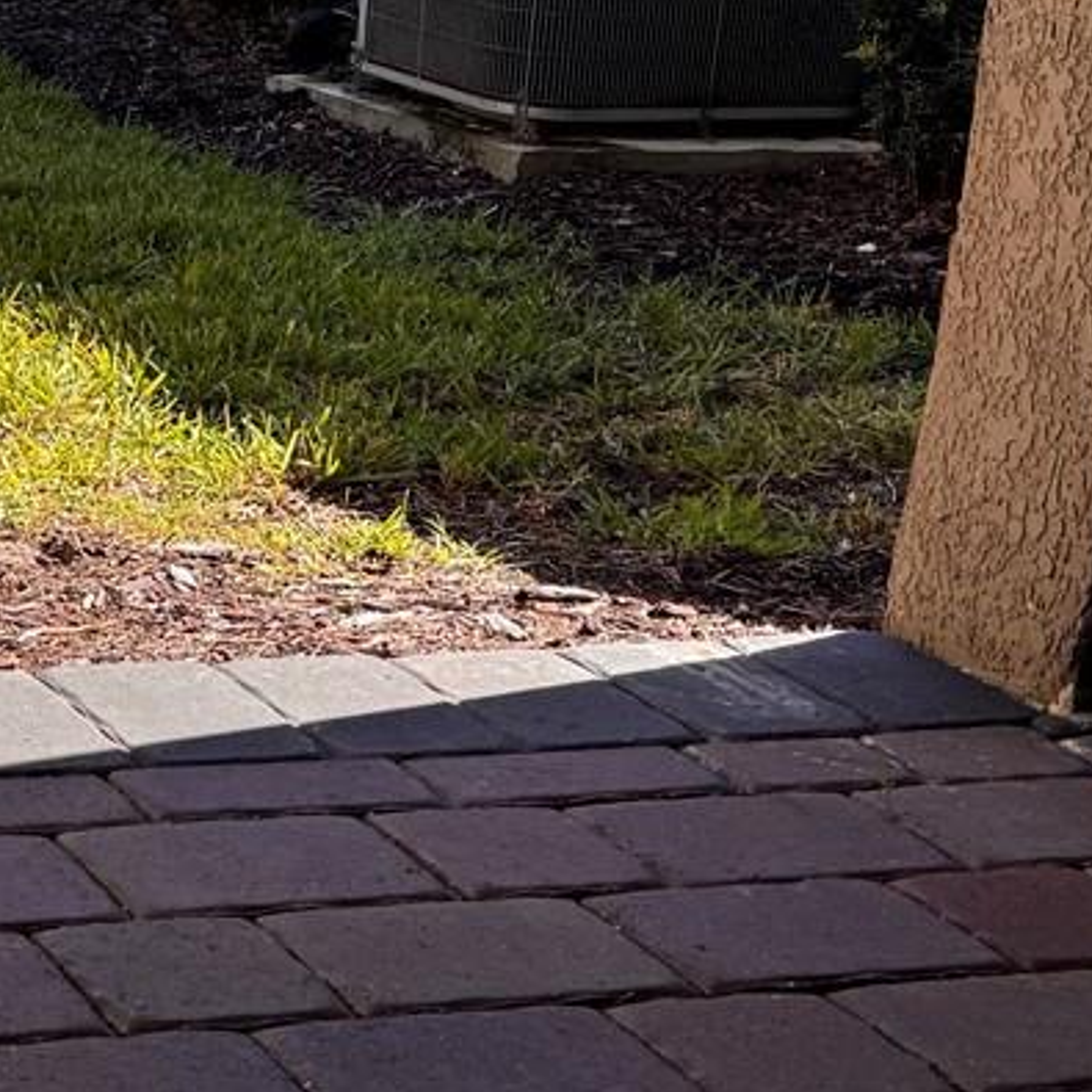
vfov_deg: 19.9
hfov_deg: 18.4
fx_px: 3069
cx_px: -423
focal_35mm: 86
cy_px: 196
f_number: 1.78
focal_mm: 6.86
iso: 80
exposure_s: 1/2506
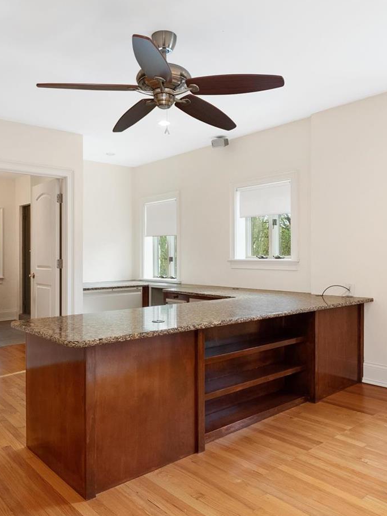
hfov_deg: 51.3
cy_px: 263
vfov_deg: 65.3
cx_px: 211
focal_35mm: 27
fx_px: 402
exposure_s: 1/13
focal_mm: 8
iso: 400
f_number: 7.1
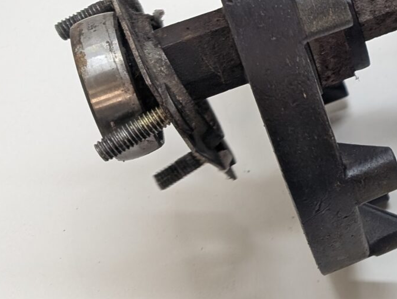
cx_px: 665
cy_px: -74
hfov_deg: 18.1
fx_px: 1045
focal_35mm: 91
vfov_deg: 15.6
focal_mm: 6.9
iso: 51
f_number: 1.68
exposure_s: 1/31.2
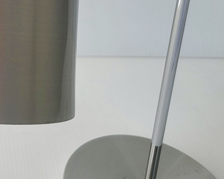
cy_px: -57
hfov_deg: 23.0
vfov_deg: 19.3
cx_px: -70
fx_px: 484
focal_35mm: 73
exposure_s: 1/245
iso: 50
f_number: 1.8
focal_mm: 4.25
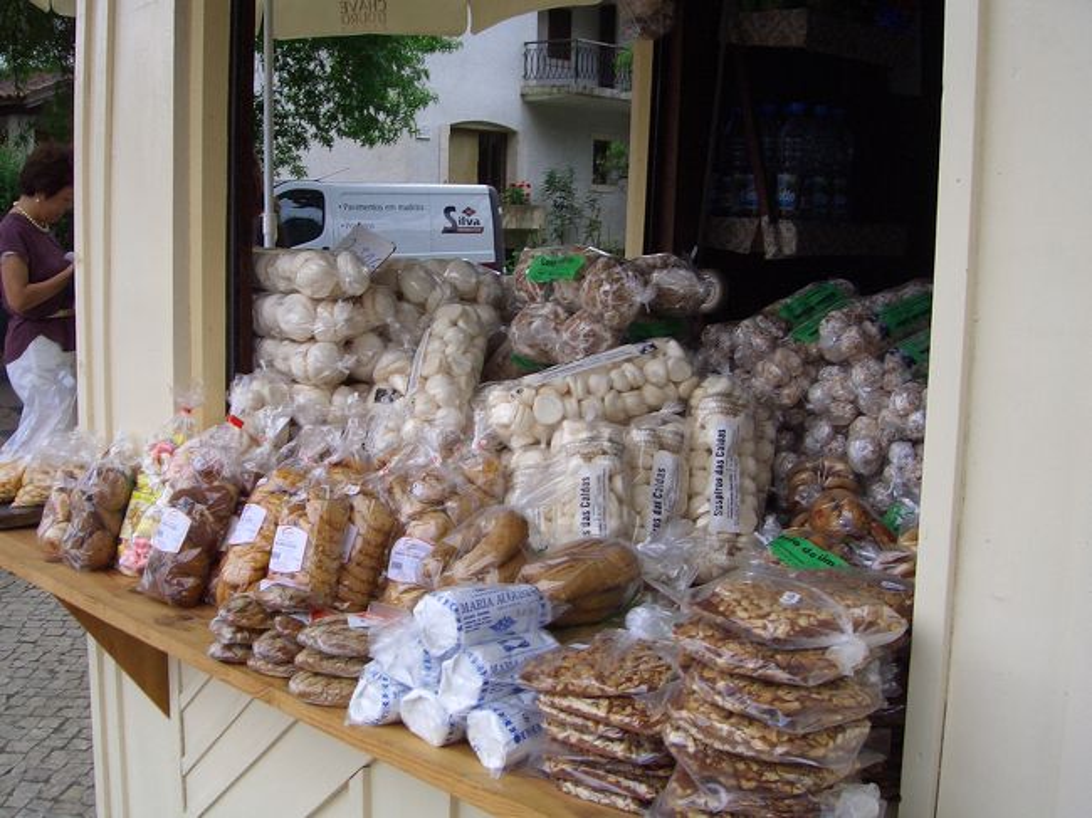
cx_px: 546
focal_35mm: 39
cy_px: 409
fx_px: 1230
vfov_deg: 36.8
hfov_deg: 47.9
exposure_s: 1/200
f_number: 4.8
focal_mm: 8
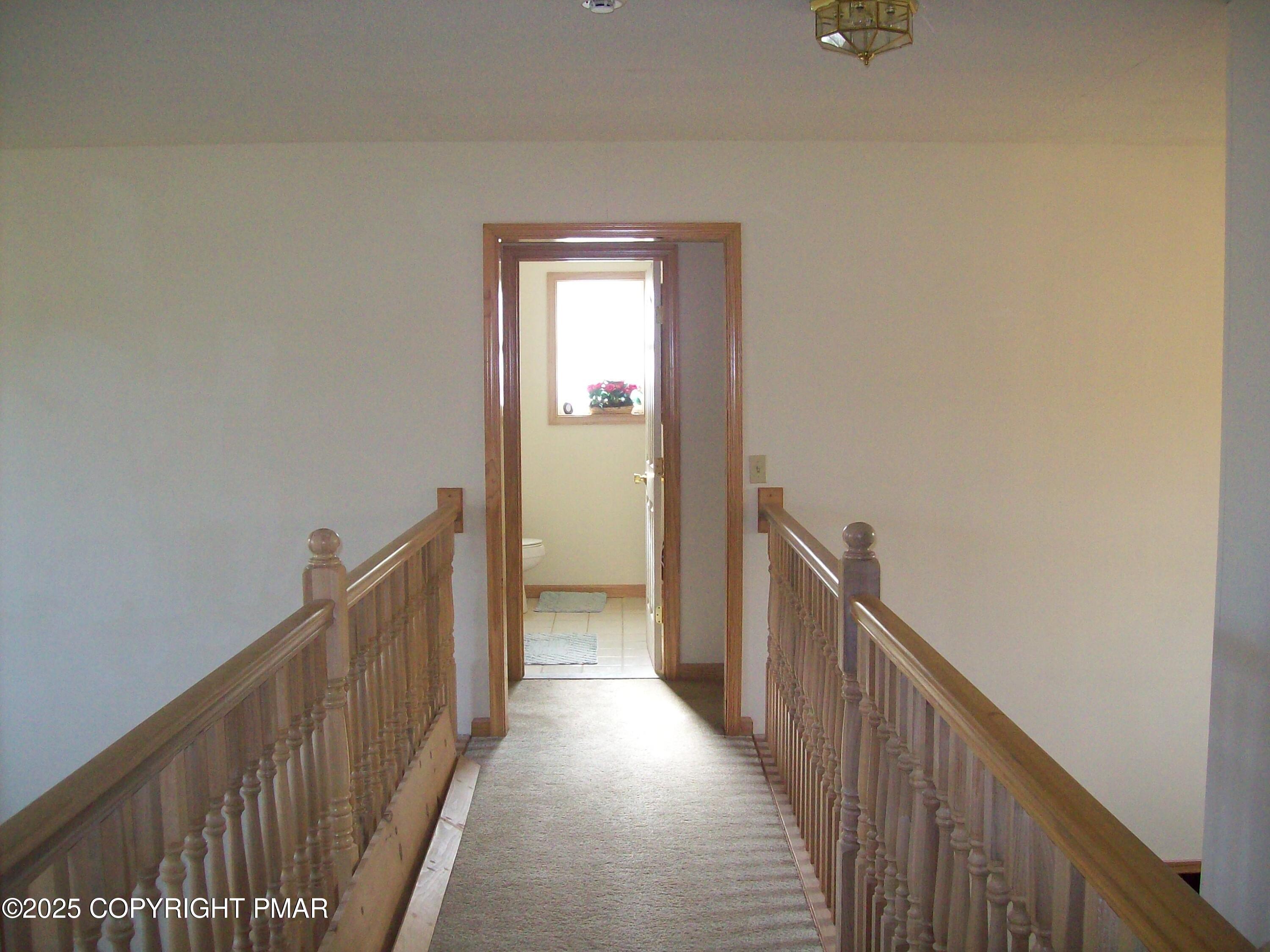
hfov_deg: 51.4
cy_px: 476
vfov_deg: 39.7
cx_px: 635
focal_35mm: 36
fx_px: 1321
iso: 200
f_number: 2.7
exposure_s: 1/64
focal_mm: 6
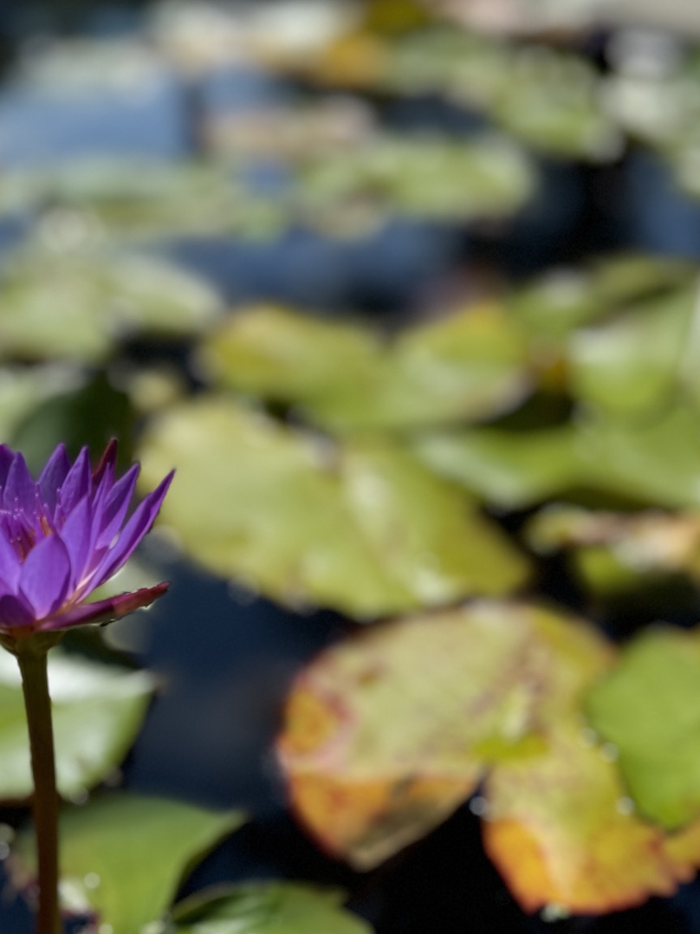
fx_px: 1322
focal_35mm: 49
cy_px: 631
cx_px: 11
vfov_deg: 38.4
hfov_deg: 28.0
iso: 80
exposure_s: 1/5814
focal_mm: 6.76
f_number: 1.78
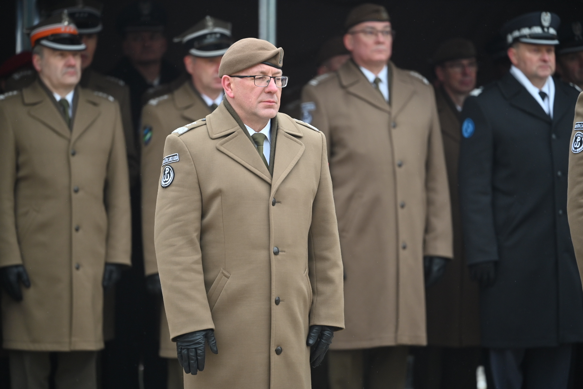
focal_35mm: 180
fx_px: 2915
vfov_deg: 7.6
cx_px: 292
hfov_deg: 11.4
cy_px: 194
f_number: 2.8
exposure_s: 1/400
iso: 450
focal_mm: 180
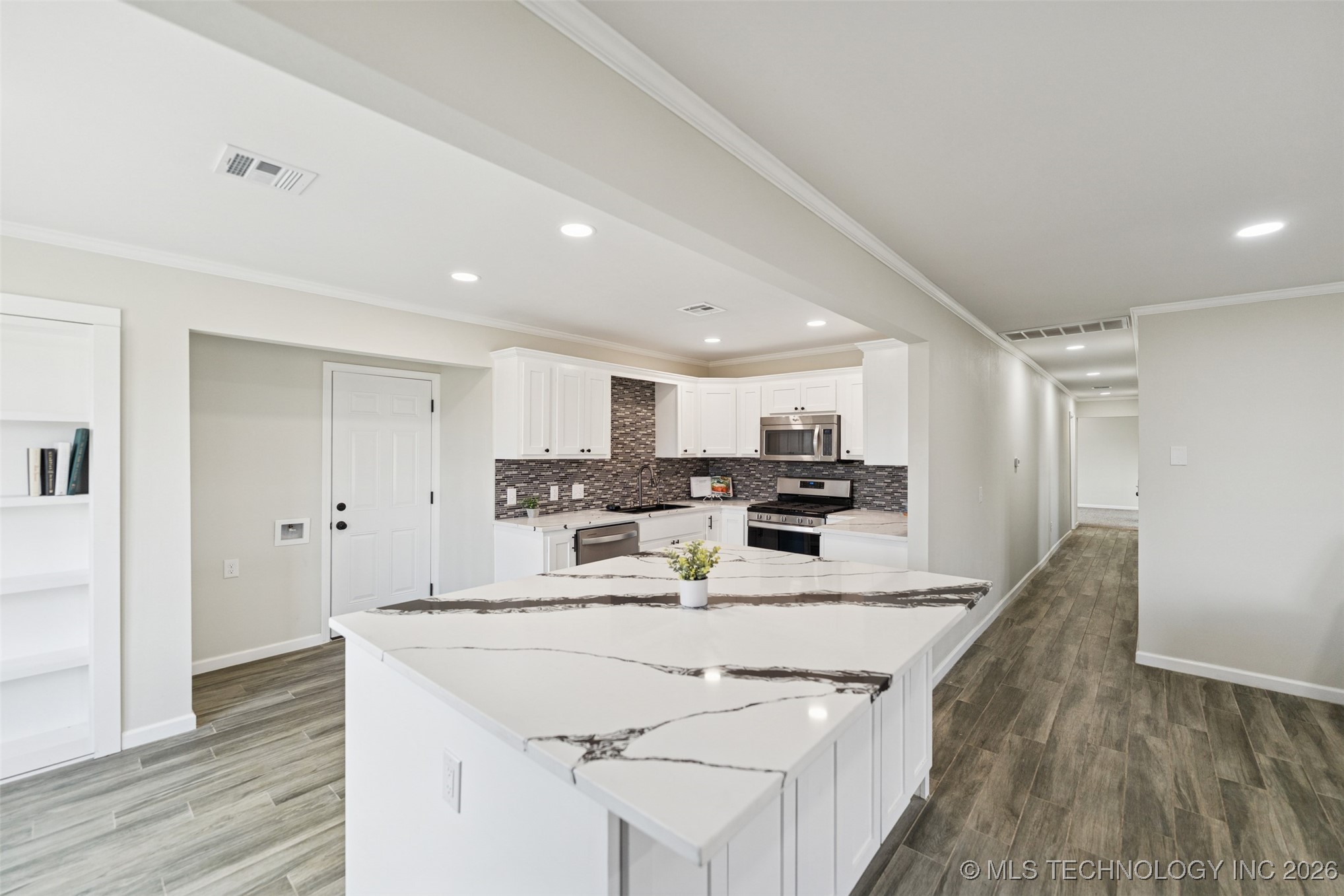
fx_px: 523
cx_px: 672
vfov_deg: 81.2
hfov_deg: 104.3
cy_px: 448
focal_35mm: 14
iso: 400
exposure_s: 1/500
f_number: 2.8
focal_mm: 14
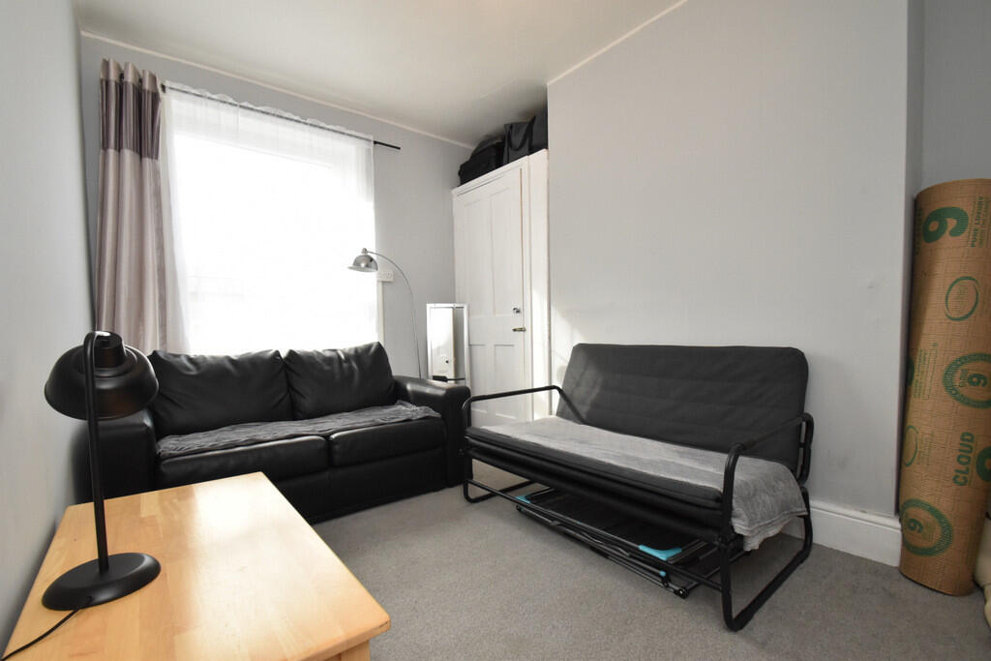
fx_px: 413
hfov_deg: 100.4
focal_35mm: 15
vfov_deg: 77.3
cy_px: 330
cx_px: 496
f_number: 10
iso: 1250
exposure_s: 1/60
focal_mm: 10
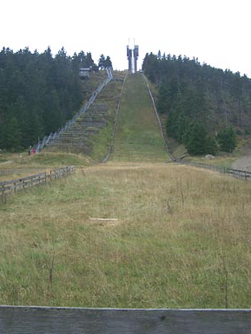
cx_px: 114
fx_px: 406
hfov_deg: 34.3
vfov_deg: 44.8
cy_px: 170
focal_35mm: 42
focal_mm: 6.3
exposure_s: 1/320
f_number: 2.8
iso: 64
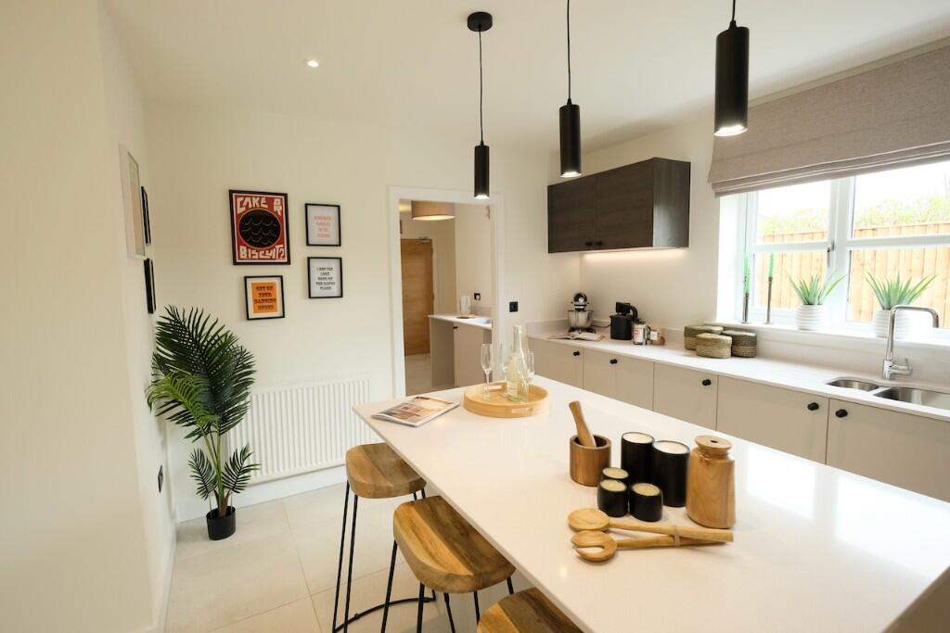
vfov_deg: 70.5
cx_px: 475
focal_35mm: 17
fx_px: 449
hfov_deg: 93.3
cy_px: 316
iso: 400
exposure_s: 1/85
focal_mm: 11
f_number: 4
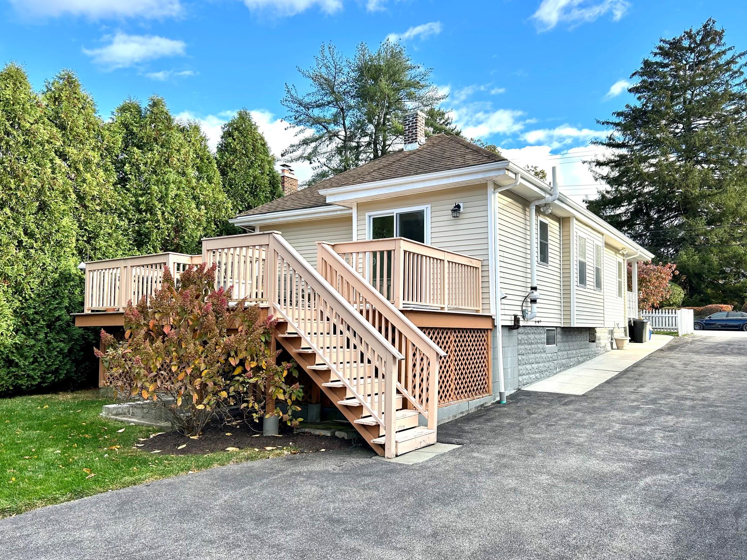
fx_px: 583
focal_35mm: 27
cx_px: 378
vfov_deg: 51.4
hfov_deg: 65.3
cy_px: 284
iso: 50
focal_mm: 5.7
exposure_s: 1/1196
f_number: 1.5
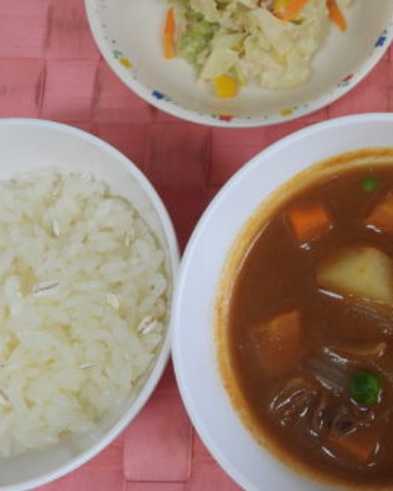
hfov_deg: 25.3
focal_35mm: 56
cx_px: 424
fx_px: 814
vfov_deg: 33.3
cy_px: 160
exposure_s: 1/30
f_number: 2.8
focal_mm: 4.3
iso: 100
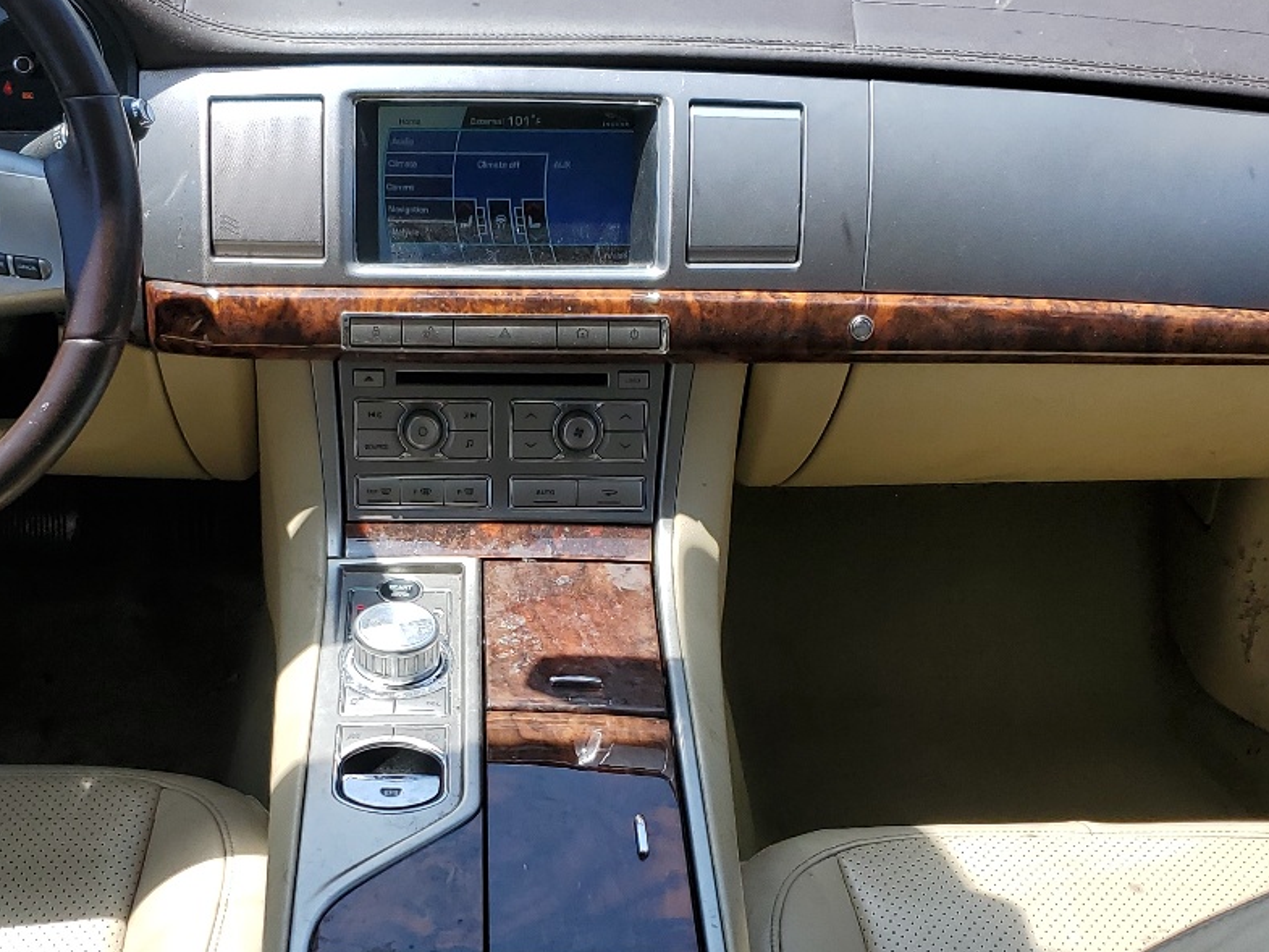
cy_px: 668
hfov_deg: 36.1
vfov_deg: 27.3
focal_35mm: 53
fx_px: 1943
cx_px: 529
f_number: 1.5
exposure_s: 1/1000
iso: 50
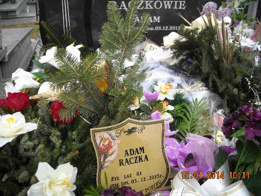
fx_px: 264
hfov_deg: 52.6
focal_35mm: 35
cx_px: 130
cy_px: 98
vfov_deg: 40.7
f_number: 2.8
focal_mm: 5.7
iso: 124
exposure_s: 1/60
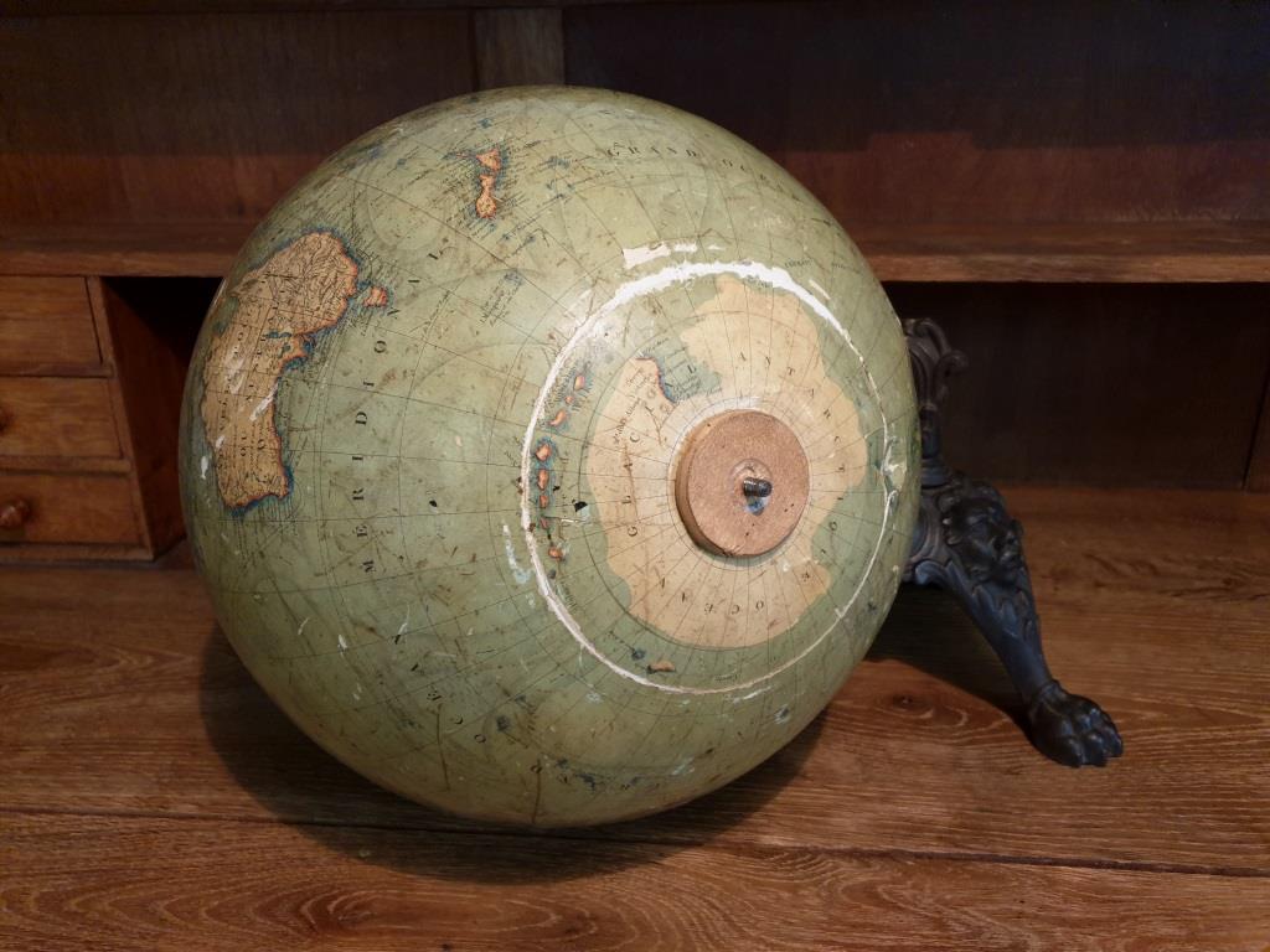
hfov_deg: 67.3
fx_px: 954
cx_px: 635
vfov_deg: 53.1
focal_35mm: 26
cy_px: 476
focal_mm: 4.3
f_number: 1.5
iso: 320
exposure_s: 1/25
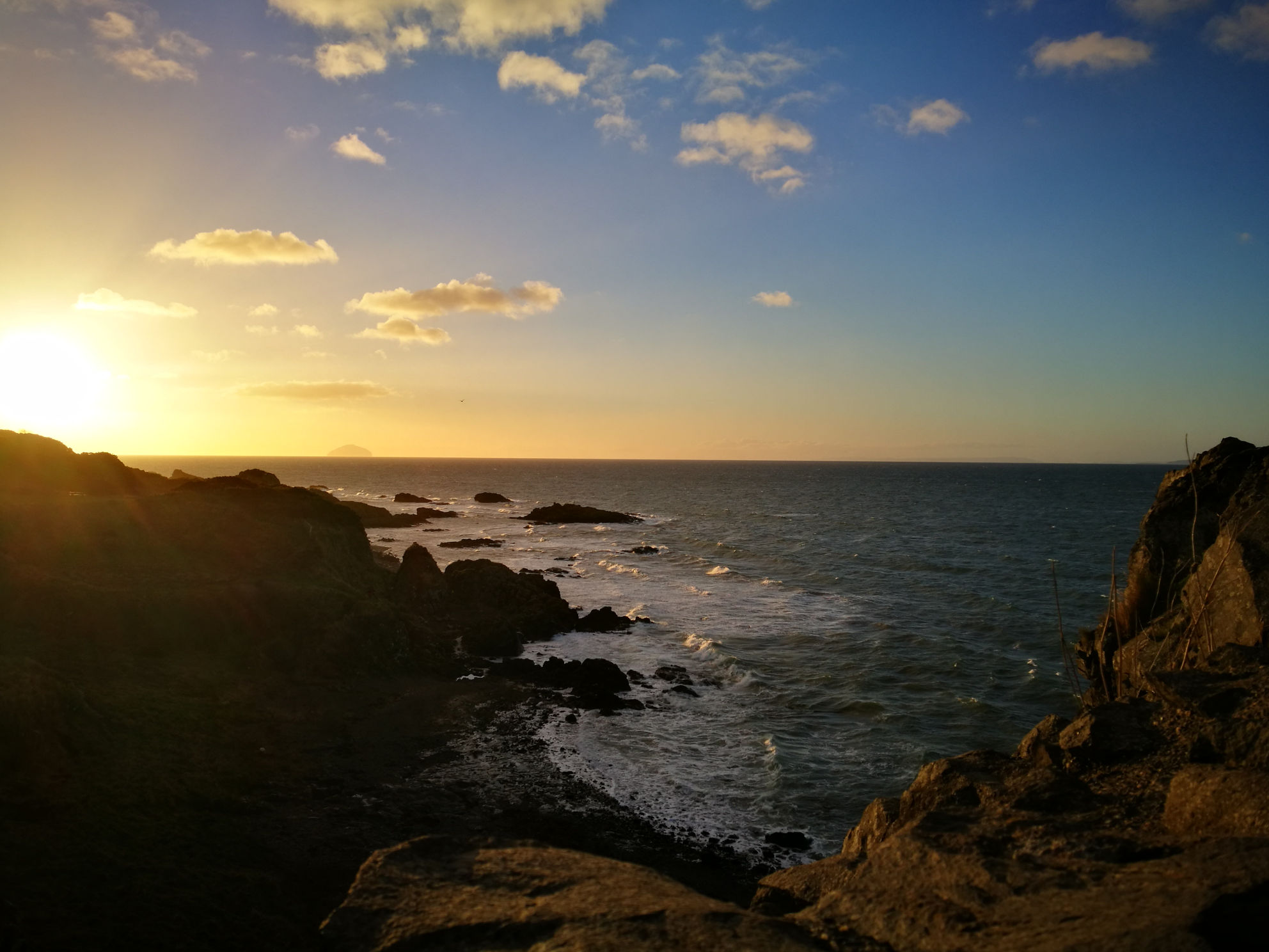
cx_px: 634
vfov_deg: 51.4
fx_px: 990
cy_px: 476
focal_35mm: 27
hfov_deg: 65.3
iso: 50
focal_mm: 4.5
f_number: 2.2
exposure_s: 1/1220
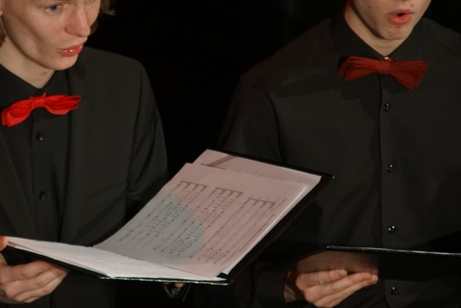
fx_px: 6724
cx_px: 149
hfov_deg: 3.9
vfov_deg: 2.6
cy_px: 139
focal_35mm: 525
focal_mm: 200
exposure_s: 1/40
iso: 1600
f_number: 6.3
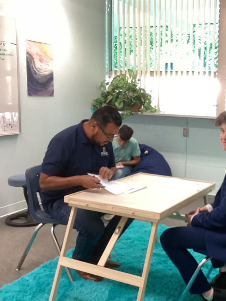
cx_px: 193
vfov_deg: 44.8
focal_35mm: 42
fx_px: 366
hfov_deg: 33.0
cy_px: 152
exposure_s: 1/60
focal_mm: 3.3
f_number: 2.4
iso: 320
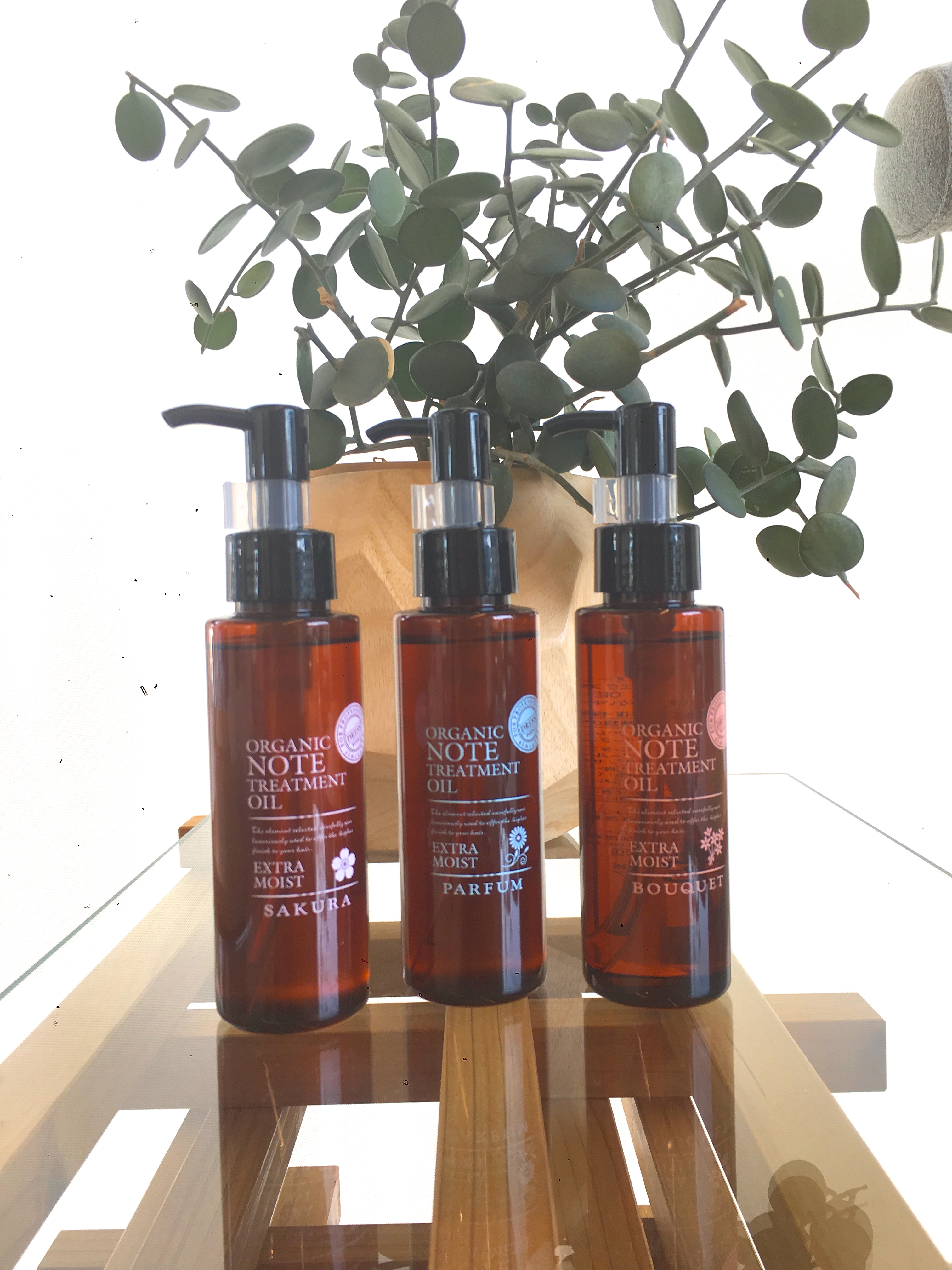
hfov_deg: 48.2
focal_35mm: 29
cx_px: 476
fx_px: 1063
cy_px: 635
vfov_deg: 61.7
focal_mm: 4.15
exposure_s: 1/60
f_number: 2.2
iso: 25
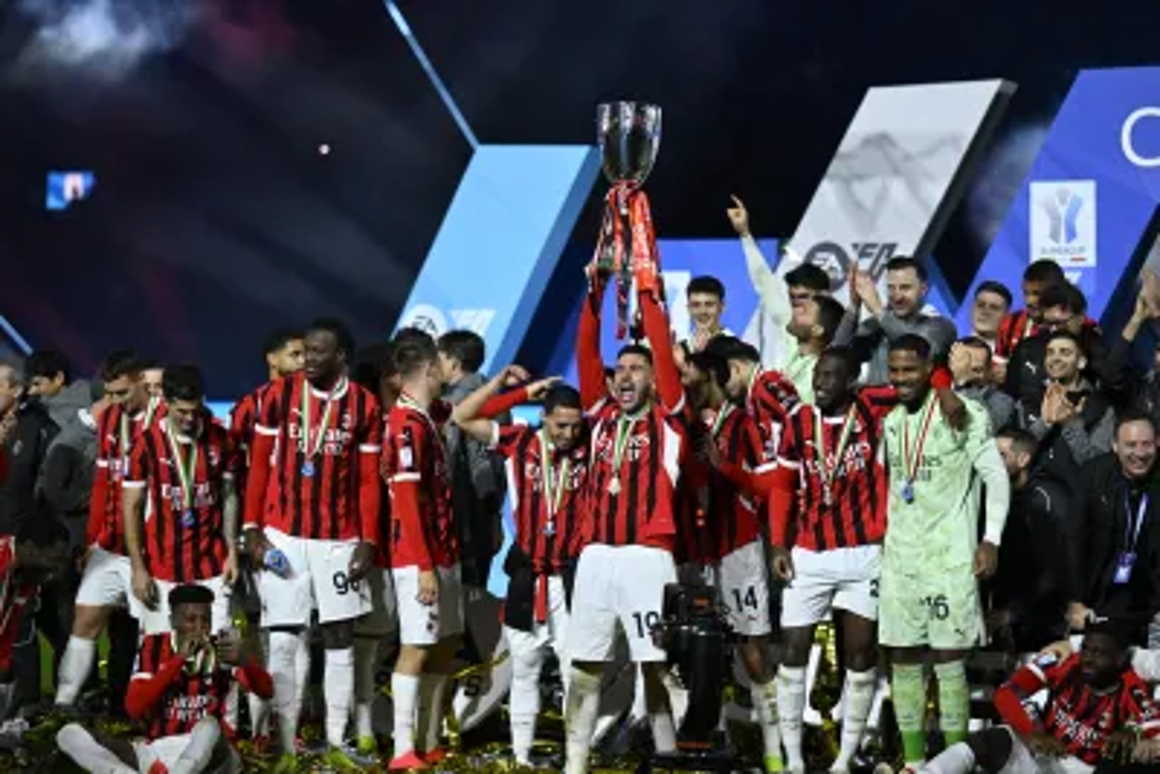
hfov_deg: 17.1
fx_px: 3868
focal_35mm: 120
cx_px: 580
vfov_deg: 11.4
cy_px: 387
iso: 3200
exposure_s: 1/2000
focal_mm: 120
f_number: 3.2
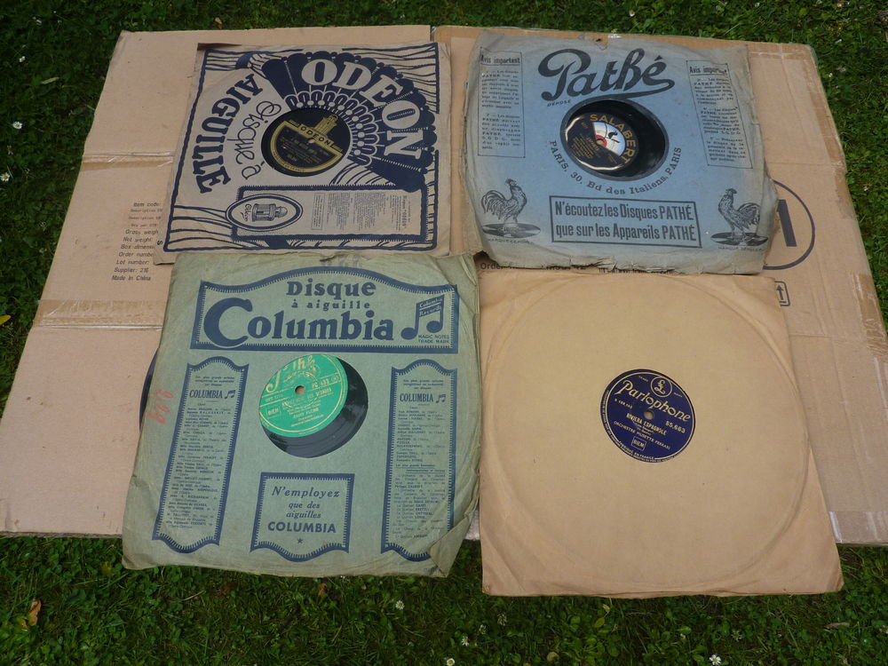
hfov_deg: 69.4
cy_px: 333
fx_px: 641
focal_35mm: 25
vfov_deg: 54.9
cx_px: 444
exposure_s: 1/250
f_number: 4
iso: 80
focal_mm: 4.1
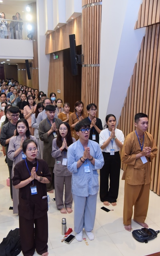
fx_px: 244
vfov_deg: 55.3
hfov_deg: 36.2
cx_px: 74
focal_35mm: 35
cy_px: 128
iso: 1250
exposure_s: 1/125
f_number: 4
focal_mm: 34
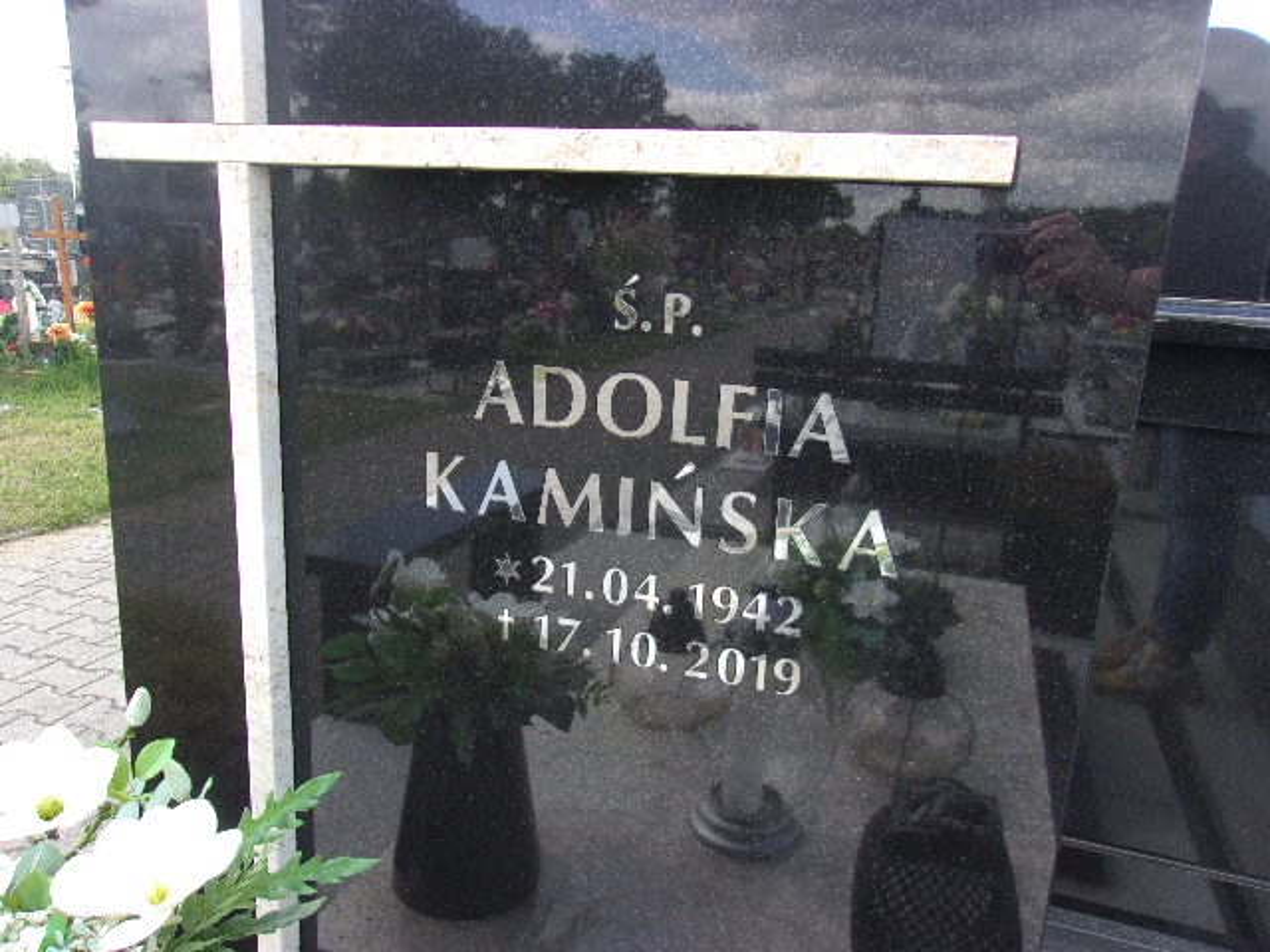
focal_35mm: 27
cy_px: 476
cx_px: 635
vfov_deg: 51.4
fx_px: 991
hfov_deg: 65.3
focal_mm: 4.9
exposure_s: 1/200
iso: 80
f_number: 3
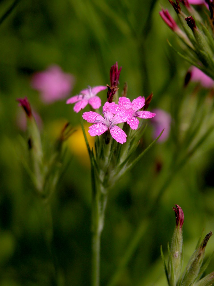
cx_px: 107
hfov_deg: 7.2
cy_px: 143
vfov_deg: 9.6
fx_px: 1698
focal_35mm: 206
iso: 100
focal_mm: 52.4
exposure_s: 1/1330
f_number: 4.1
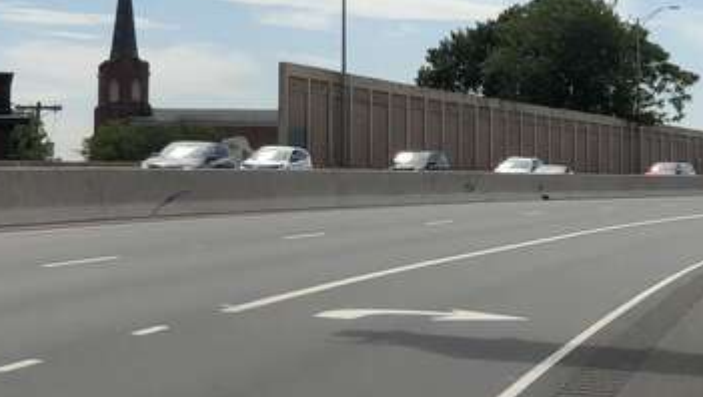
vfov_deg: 9.3
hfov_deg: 16.5
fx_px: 2406
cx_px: 517
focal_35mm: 129
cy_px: -74
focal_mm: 6
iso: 16
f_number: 2.4
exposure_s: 1/2088
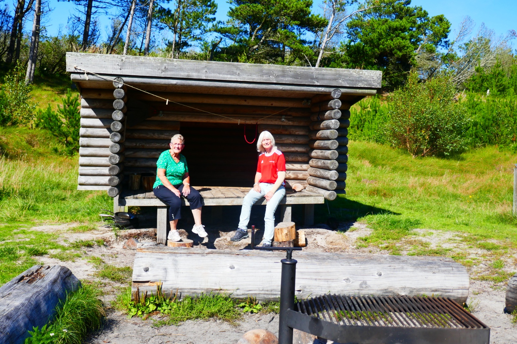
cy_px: 172
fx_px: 531
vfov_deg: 35.9
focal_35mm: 37
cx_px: 258
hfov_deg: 51.9
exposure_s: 1/1000
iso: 160
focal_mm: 13.6
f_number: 3.6
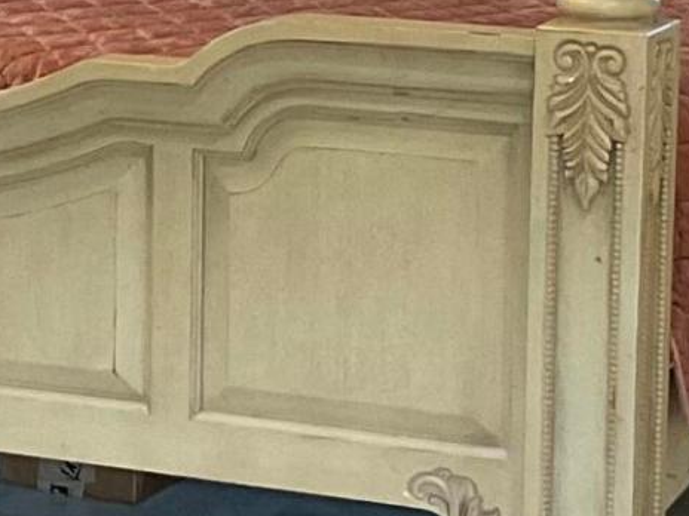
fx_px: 3583
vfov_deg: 8.2
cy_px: 42
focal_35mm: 180
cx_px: 33
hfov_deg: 10.9
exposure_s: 1/60
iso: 64
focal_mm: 3
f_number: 1.8
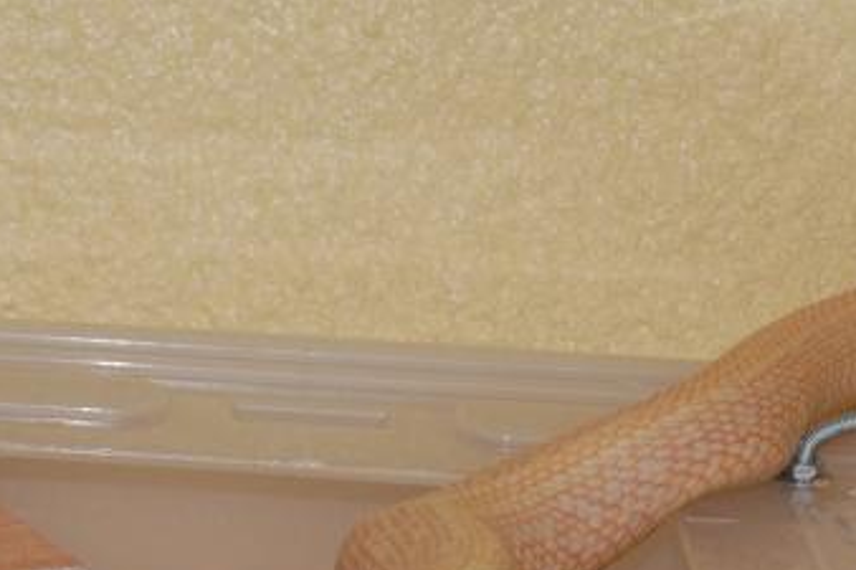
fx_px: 4639
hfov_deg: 10.5
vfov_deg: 7.0
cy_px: 469
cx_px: 152
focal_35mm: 195
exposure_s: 1/60
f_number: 5.6
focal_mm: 55
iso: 400
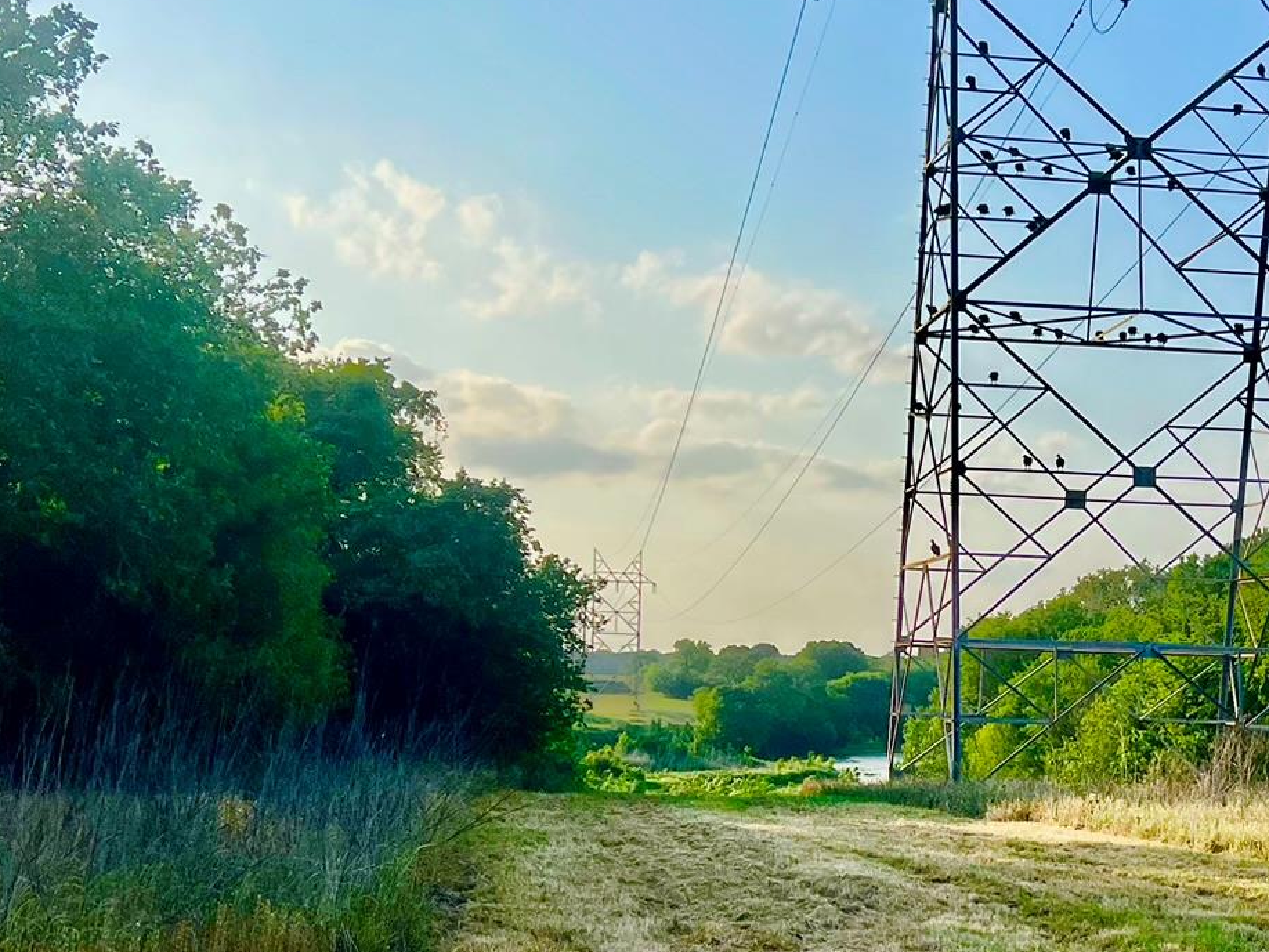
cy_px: 642
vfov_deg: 25.1
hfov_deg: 32.8
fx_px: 2127
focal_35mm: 58
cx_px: 903
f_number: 1.5
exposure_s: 1/5587
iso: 50
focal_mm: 5.7
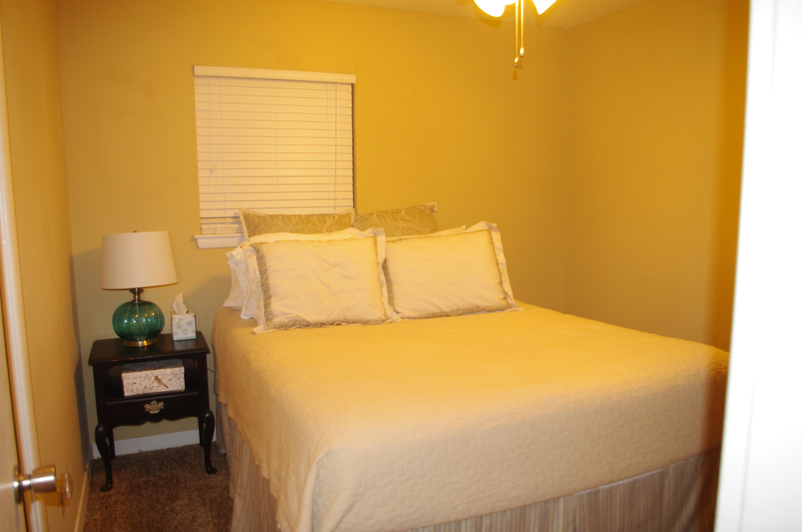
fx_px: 601
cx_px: 401
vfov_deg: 47.8
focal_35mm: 27
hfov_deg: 67.4
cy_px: 266
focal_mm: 18
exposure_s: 1/15
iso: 400
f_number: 4
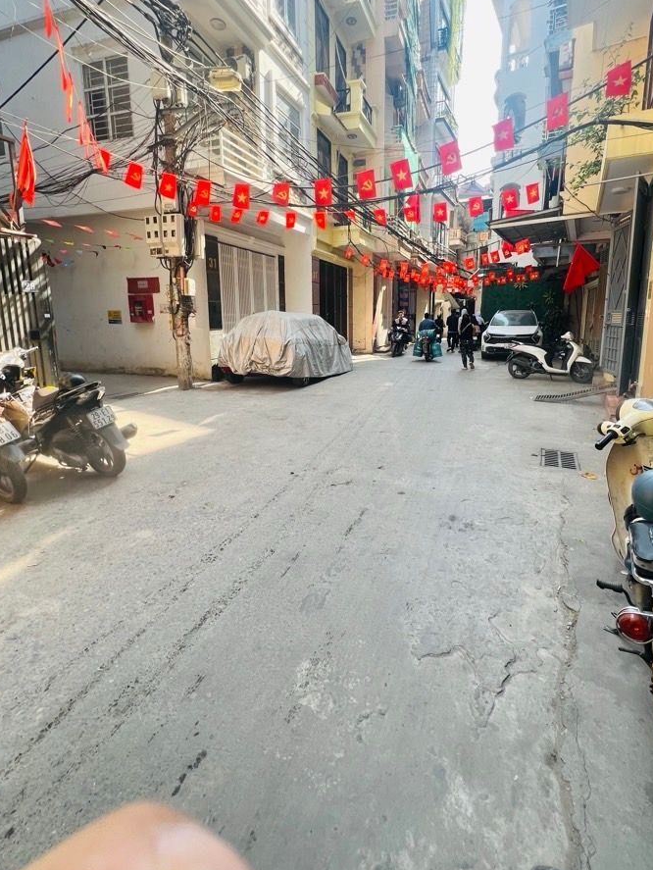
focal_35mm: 15
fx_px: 377
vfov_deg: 97.6
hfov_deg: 81.5
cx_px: 365
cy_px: 377
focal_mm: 1.57
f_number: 1.8
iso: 32
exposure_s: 1/132
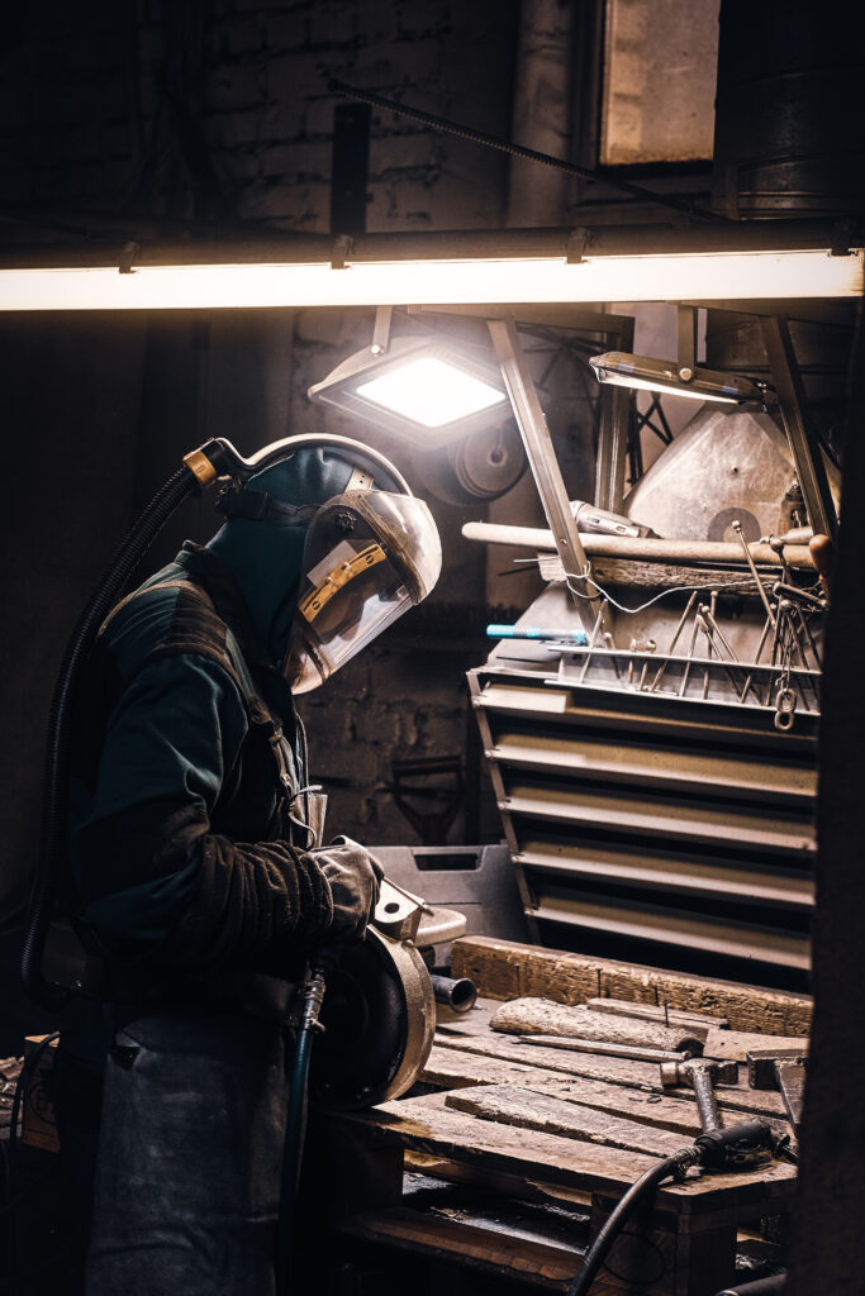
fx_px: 3026
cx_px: 432
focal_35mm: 84
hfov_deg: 16.3
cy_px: 648
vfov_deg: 24.2
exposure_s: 1/125
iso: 640
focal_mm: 56
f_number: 4
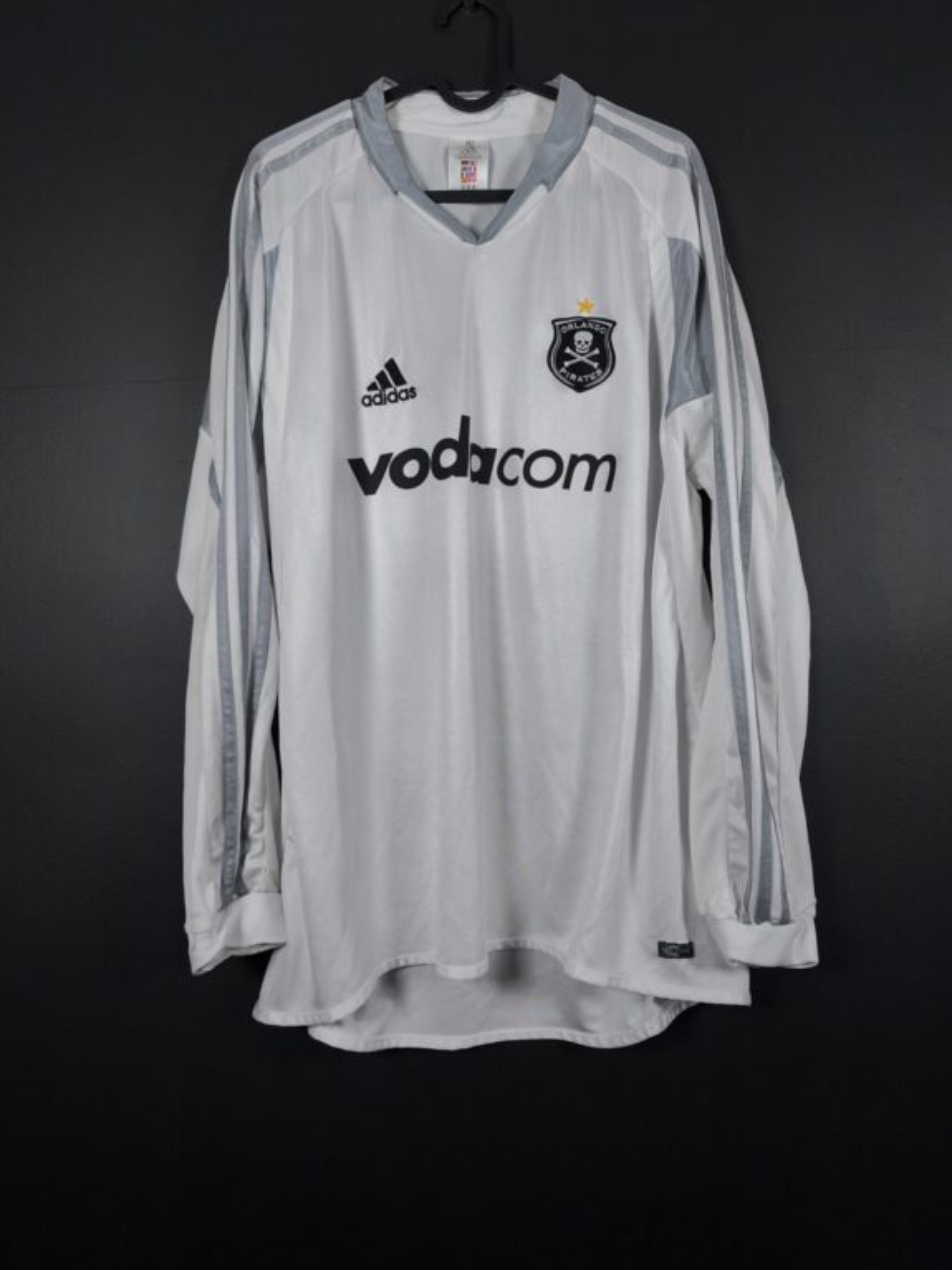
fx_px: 880
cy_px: 626
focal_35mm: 24
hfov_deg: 56.8
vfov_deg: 71.6
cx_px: 465
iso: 400
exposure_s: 1/160
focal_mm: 6.57
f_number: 1.6
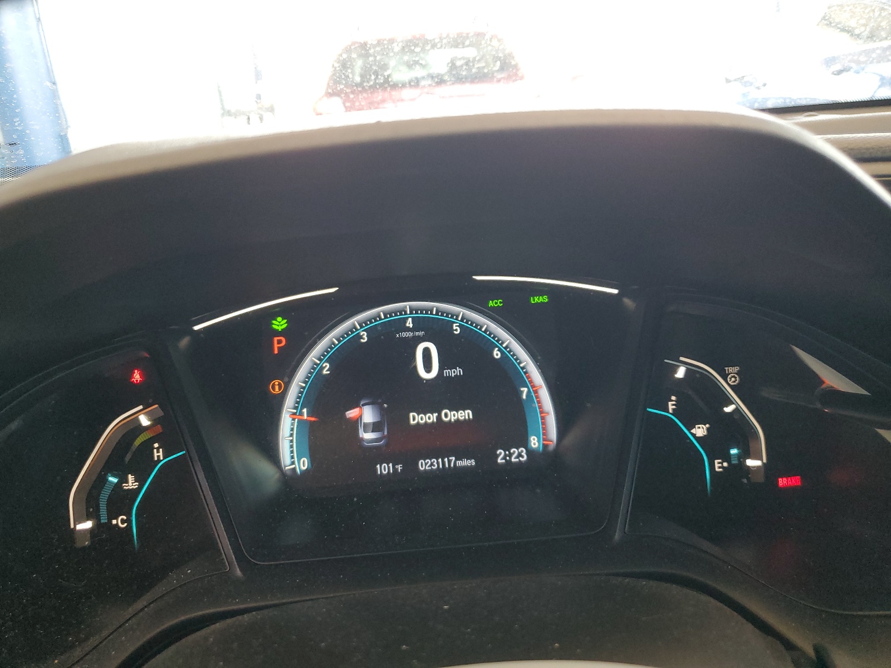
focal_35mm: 26
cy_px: 334
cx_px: 446
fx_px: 669
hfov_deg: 67.3
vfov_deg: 53.1
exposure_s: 1/60.2
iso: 124
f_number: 1.5
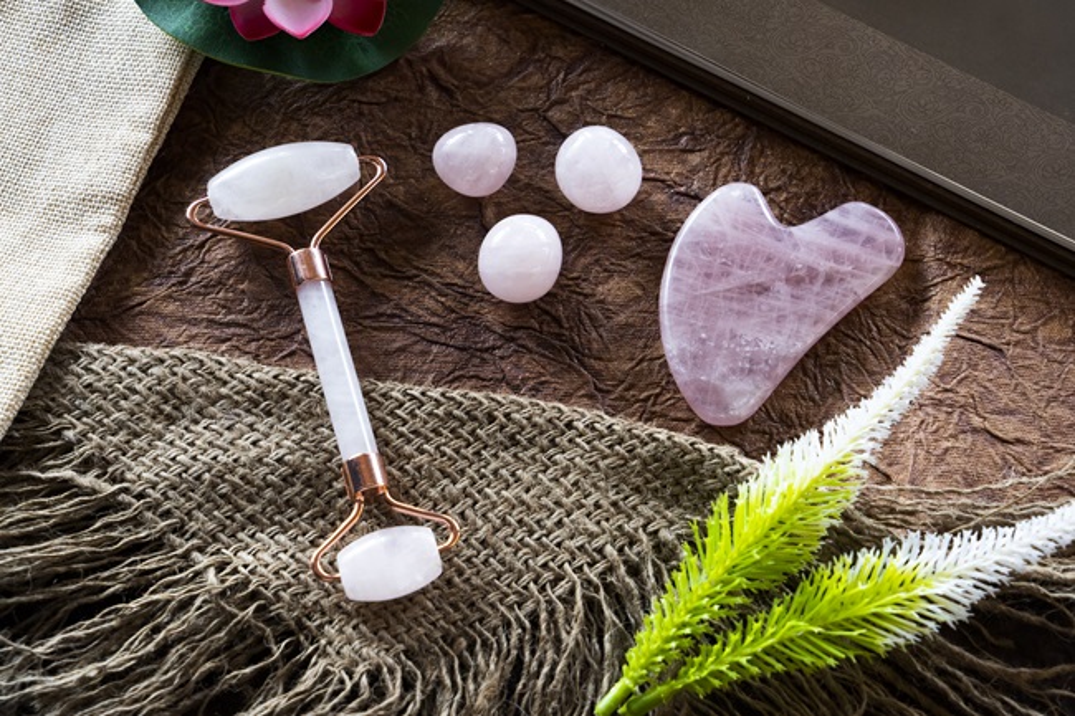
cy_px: 358
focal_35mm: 55
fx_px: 1642
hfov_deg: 36.3
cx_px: 538
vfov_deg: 24.6
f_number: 8
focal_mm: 55
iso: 1600
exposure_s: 1/160
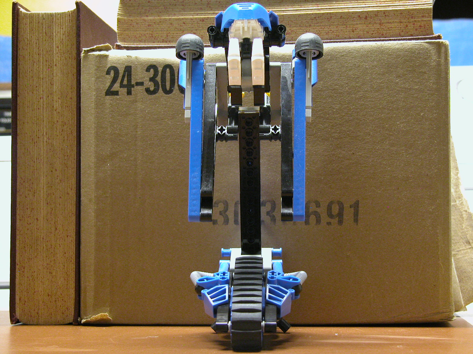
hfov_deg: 26.7
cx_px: 236
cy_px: 177
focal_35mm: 73
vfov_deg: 20.2
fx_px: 997
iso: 356
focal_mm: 18.8
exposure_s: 1/4.8
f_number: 3.3
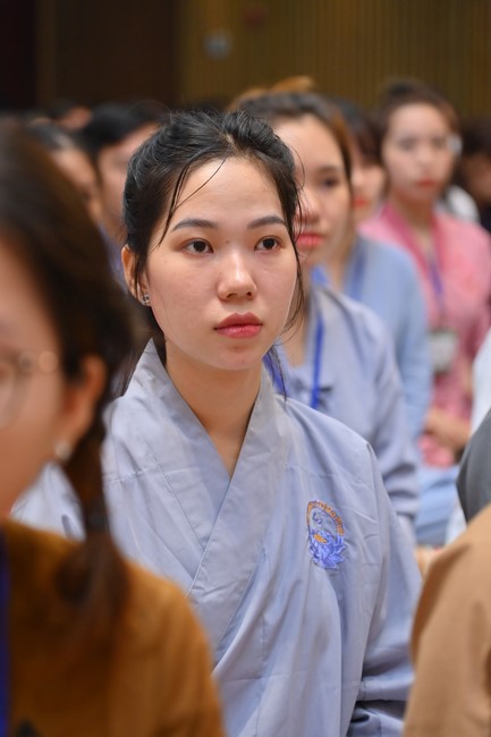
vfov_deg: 17.1
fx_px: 2456
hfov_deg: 11.4
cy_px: 368
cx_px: 246
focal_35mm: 120
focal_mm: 120
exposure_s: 1/160
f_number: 4.5
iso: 1250
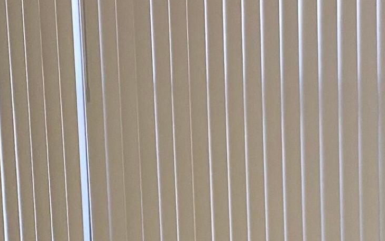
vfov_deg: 11.9
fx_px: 1144
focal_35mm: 109
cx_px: 100
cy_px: 248
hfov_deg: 19.0
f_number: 1.8
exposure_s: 1/60
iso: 200
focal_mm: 4.25
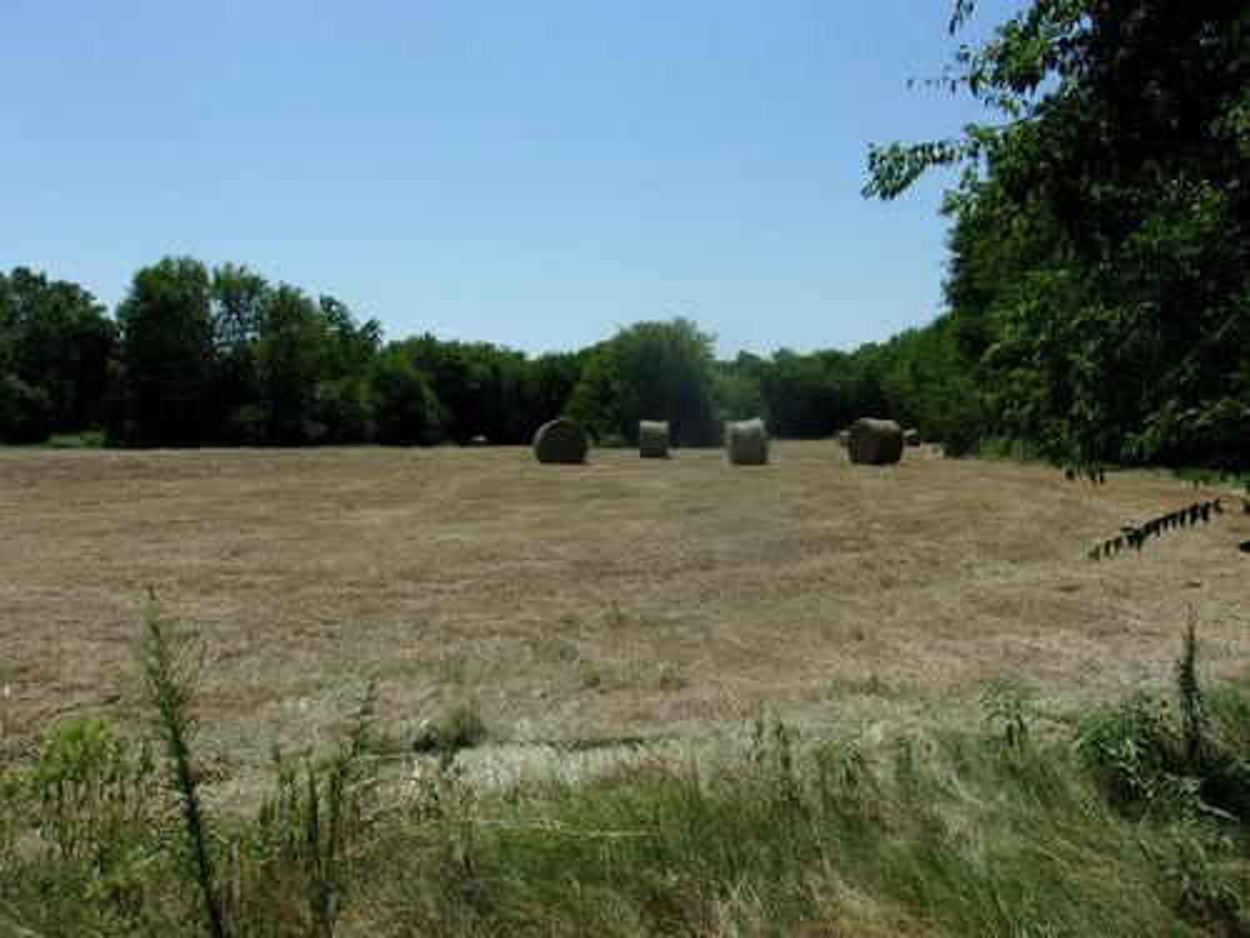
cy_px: 469
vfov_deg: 51.4
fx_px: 975
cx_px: 625
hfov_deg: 65.3
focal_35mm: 27
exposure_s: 1/180
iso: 80
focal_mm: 4.9
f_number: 10.4
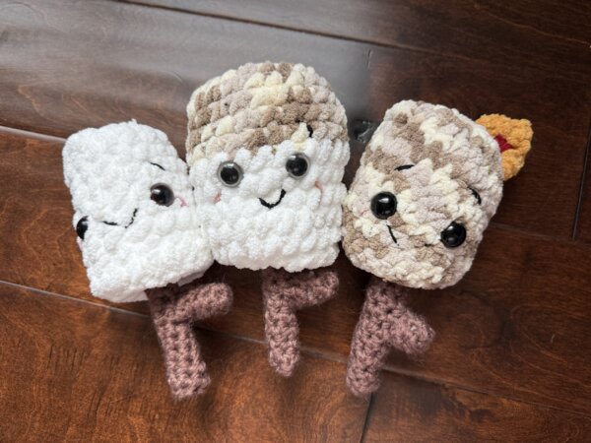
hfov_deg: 71.6
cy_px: 222
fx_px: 410
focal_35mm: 24
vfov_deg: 56.8
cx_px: 296
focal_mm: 6.76
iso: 160
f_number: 1.78
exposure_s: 1/121
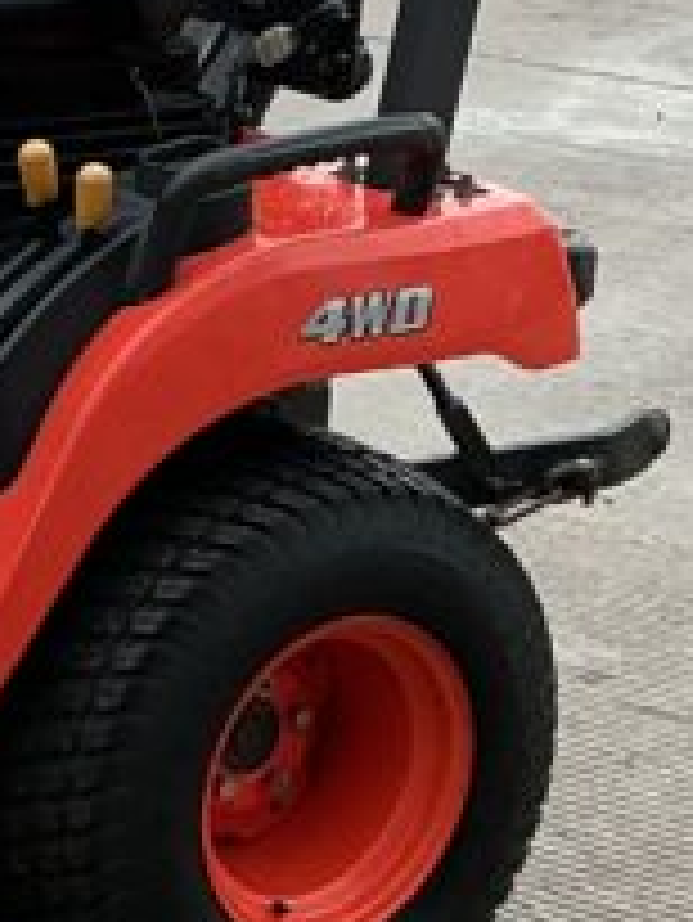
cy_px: 103
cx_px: -270
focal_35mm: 140
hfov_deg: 10.3
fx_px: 3733
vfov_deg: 14.0
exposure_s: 1/586
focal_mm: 3
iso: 25
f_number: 1.8
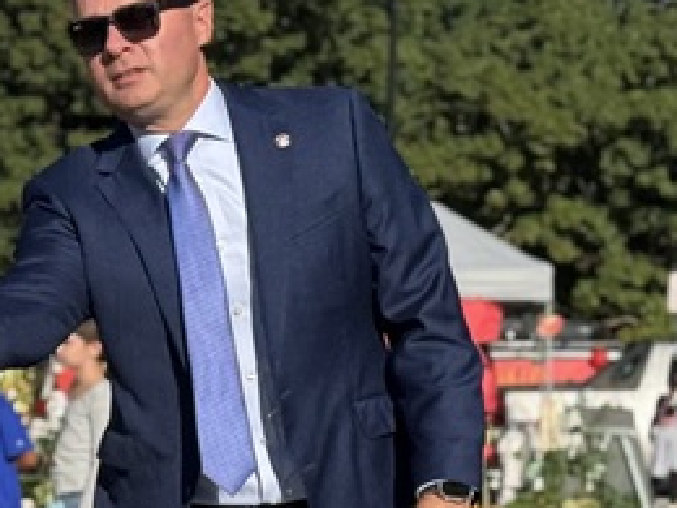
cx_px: -172
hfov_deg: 10.3
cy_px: 584
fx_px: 3696
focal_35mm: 189
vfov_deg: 7.8
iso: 64
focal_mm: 6.76
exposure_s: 1/3610
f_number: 1.78
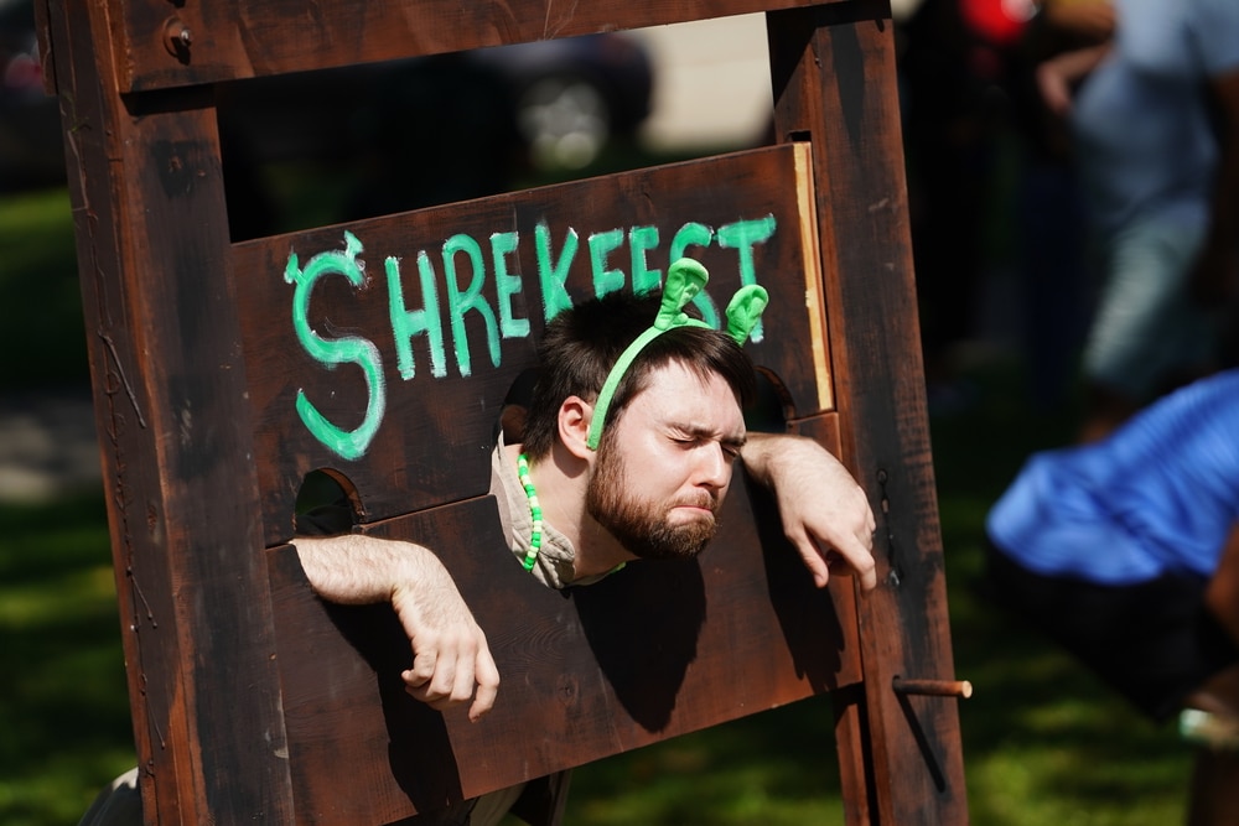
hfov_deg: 10.3
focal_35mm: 200
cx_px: 620
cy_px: 413
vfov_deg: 6.9
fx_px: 6884
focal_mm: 200
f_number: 4.5
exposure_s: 1/3200
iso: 320
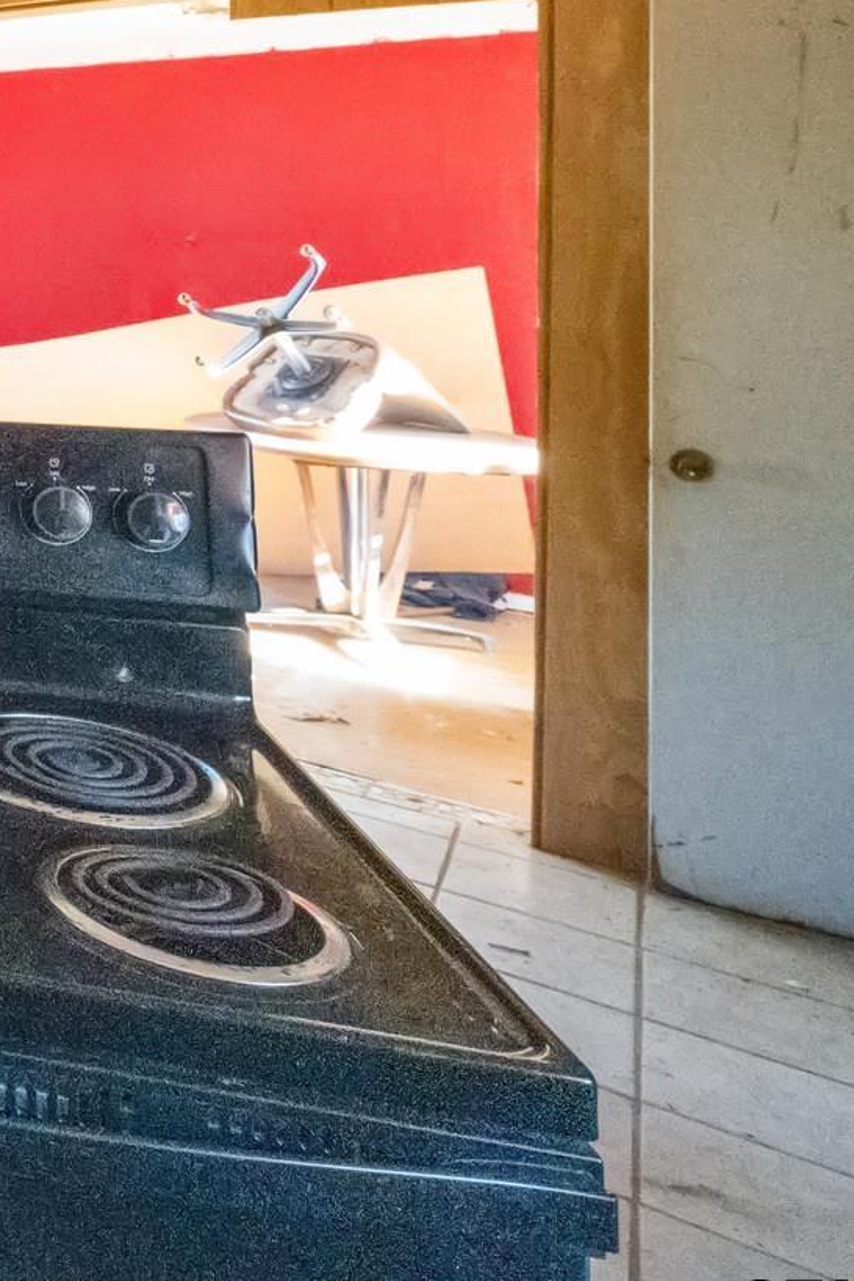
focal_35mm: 35
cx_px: -616
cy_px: 259
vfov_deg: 51.1
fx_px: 1245
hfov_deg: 23.4
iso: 57600
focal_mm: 14
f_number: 11
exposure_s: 1/100
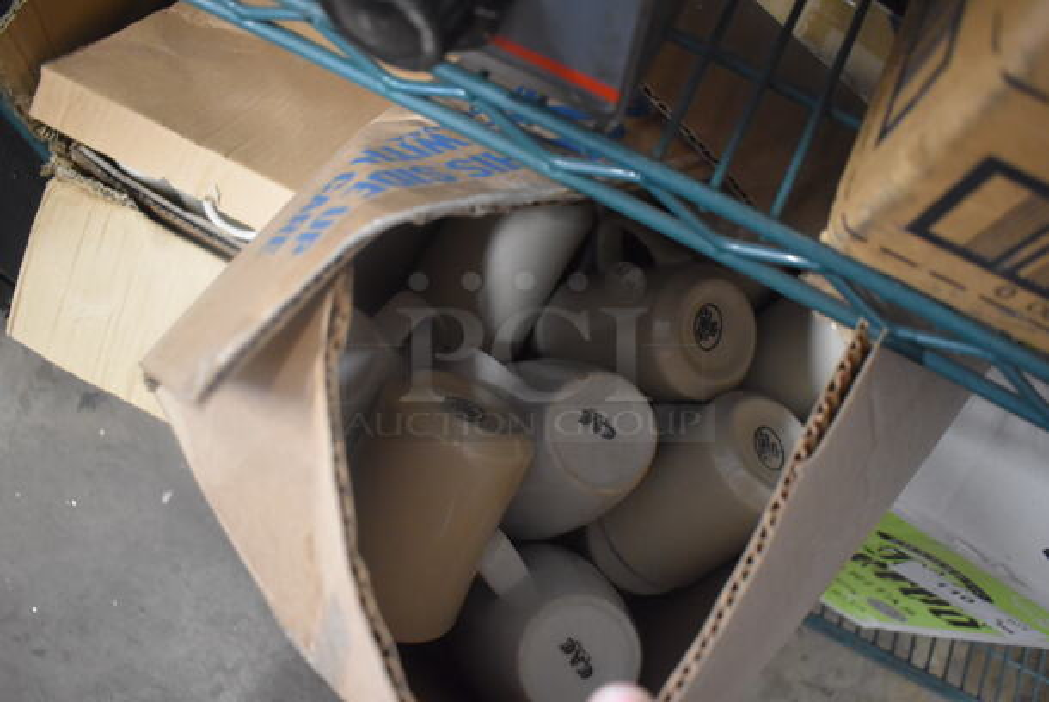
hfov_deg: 61.9
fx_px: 875
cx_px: 524
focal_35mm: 30
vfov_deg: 43.7
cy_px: 351
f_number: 3.5
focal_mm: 20
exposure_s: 1/30
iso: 3200
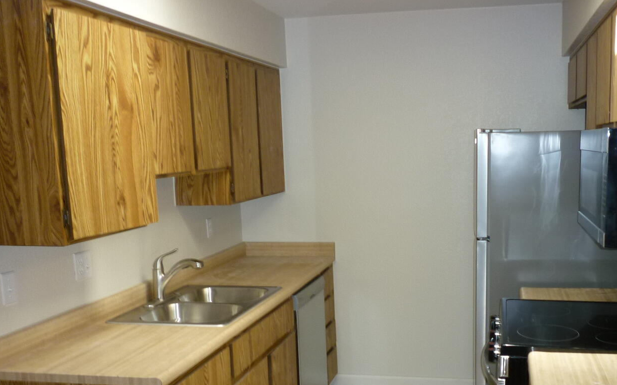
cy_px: 275
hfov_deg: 48.9
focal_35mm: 40
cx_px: 380
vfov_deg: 31.6
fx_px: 672
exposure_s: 1/30
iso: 160
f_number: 3.3
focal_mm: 5.2
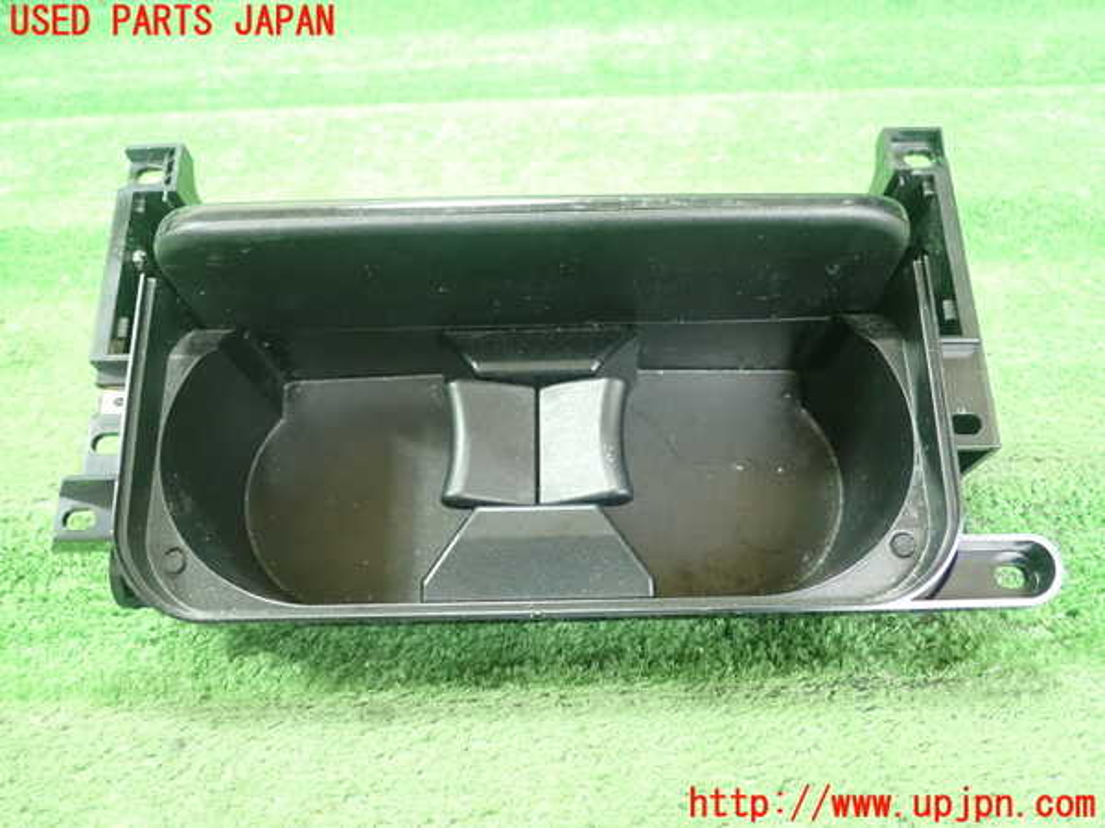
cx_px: 552
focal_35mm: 30
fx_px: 958
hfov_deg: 60.0
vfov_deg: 46.8
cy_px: 414
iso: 800
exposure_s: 1/60
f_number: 2.3
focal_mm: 5.5
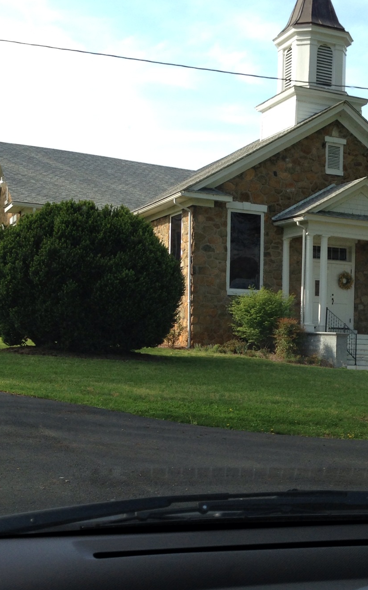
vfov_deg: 37.3
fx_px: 867
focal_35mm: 54
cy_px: 365
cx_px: 278
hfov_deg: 23.7
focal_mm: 4.13
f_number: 2.4
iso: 50
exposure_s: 1/396
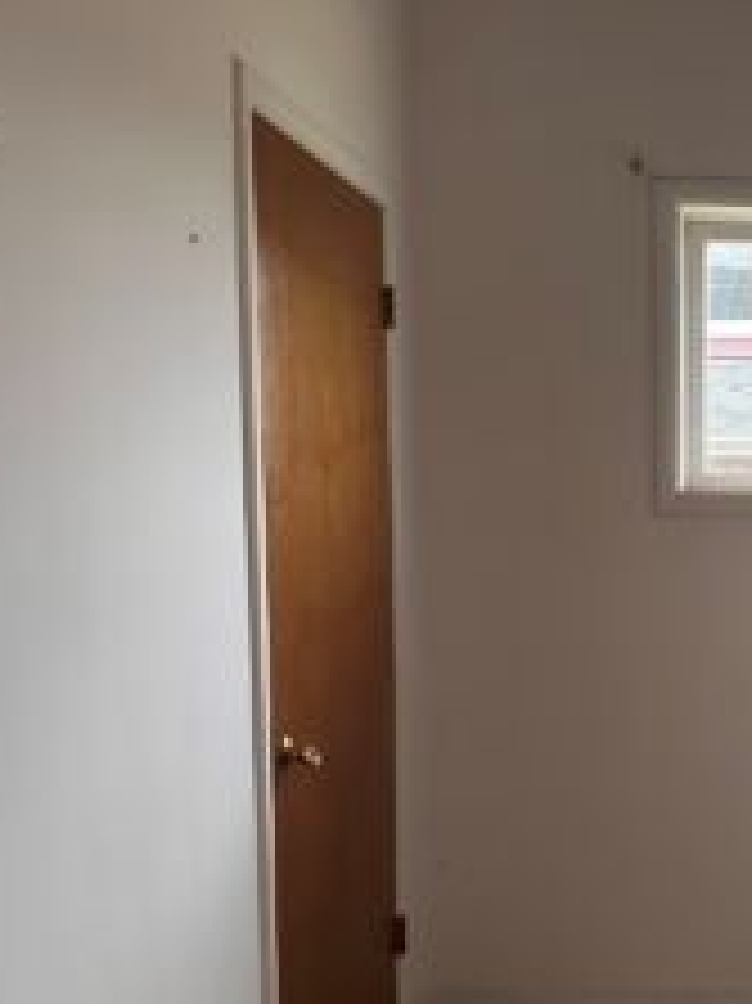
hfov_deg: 31.0
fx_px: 1247
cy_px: 635
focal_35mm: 43
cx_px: 761
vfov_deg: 43.5
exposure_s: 1/60
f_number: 1.78
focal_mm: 6.86
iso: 640
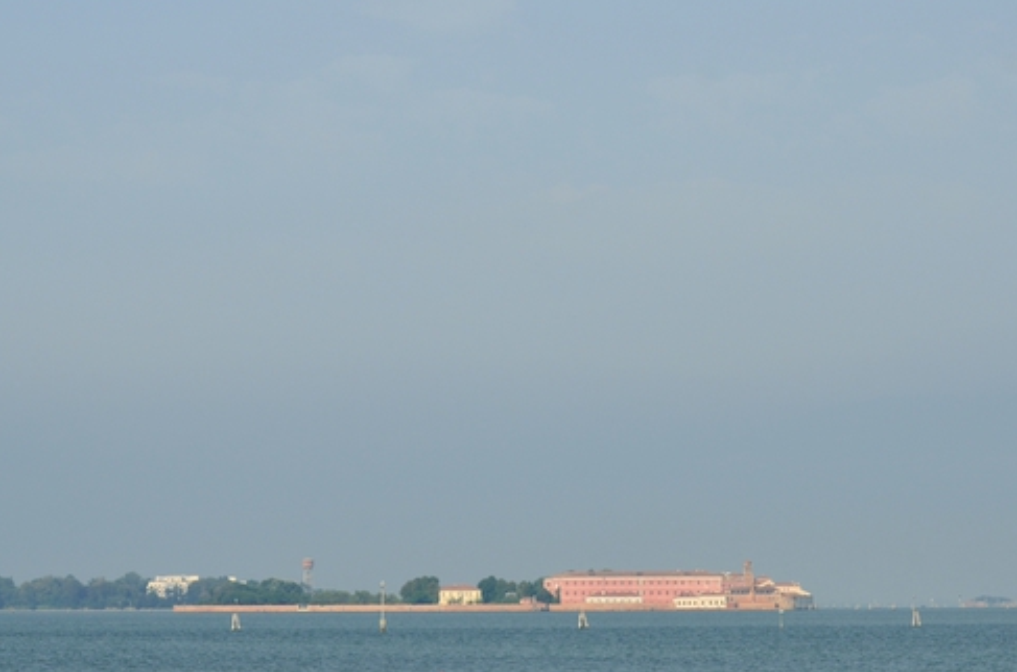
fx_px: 4255
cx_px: 487
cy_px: 410
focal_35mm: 151
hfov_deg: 13.6
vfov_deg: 9.0
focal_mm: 70
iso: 125
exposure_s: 1/320
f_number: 9
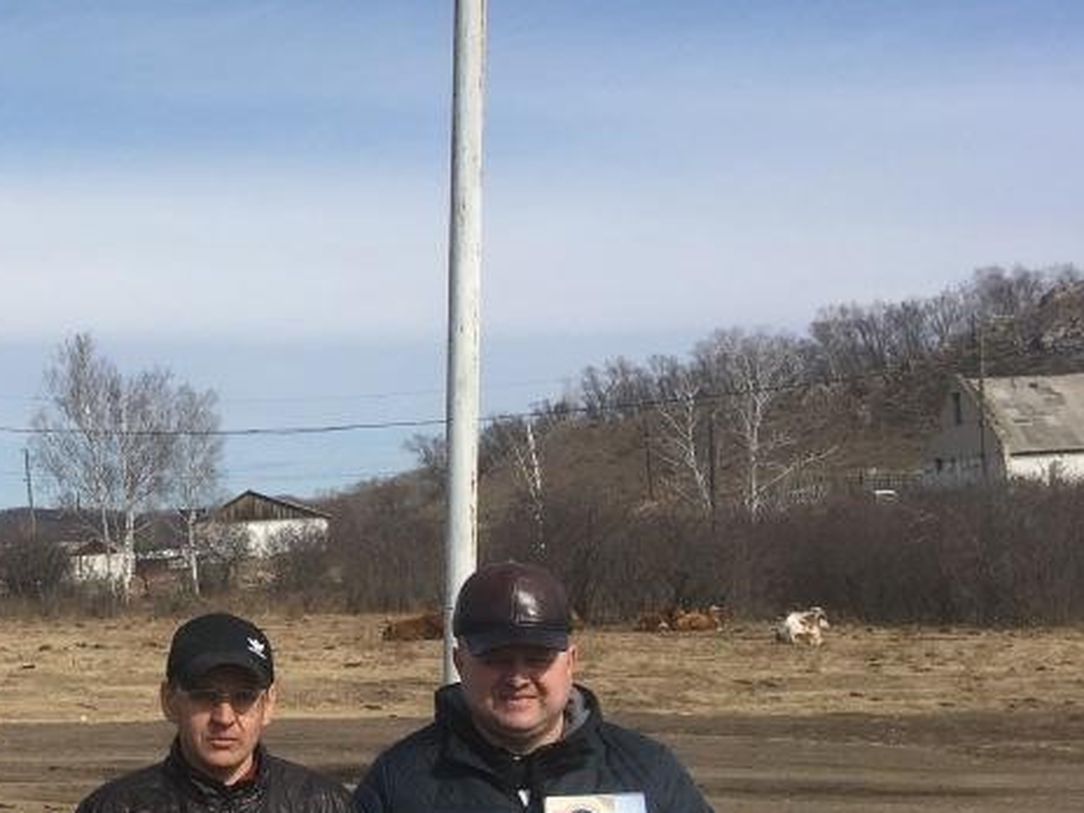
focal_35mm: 64
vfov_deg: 22.9
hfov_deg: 28.7
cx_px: 42
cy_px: 430
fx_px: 2004
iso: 25
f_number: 2.2
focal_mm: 4.15
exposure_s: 1/2331
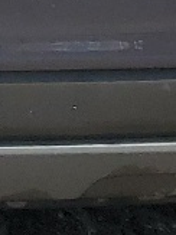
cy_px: -422
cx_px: -118
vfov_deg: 7.1
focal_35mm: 256
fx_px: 1738
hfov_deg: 5.7
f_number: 1.5
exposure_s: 1/2000
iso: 50
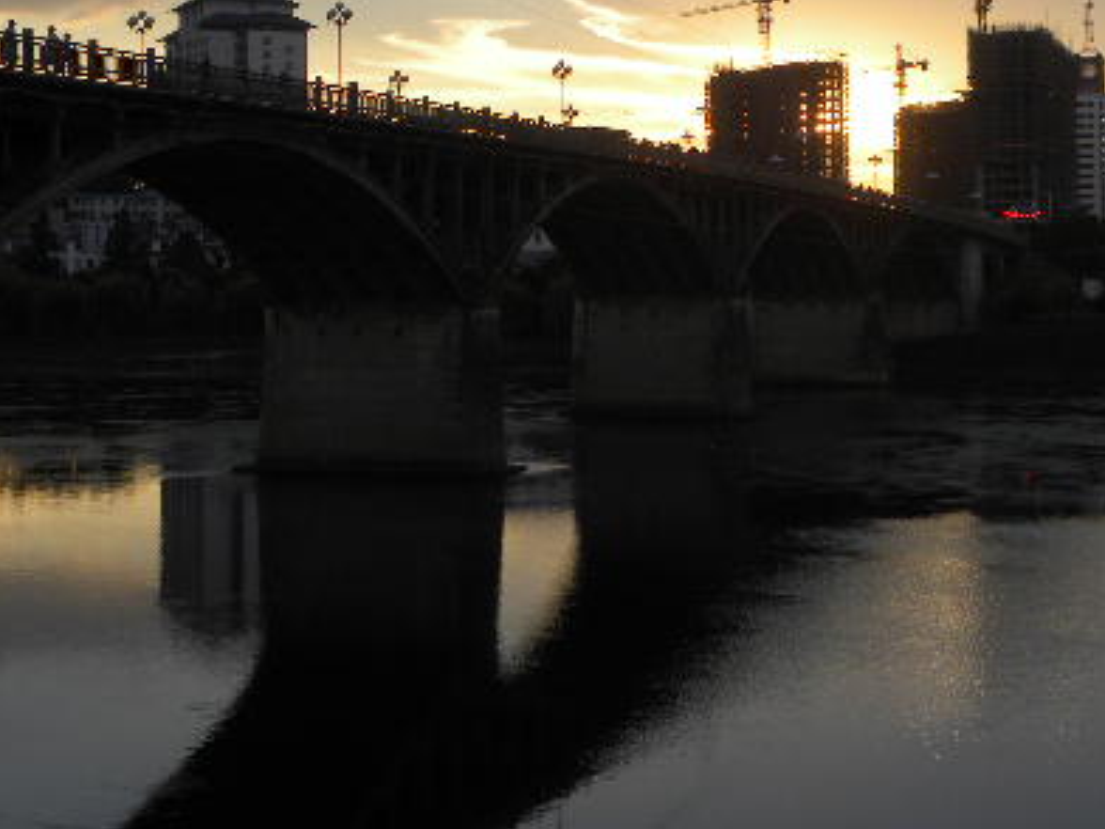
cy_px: 178
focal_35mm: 67
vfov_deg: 21.7
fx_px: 2139
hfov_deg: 28.7
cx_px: 755
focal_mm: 7.3
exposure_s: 1/197
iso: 64
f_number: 5
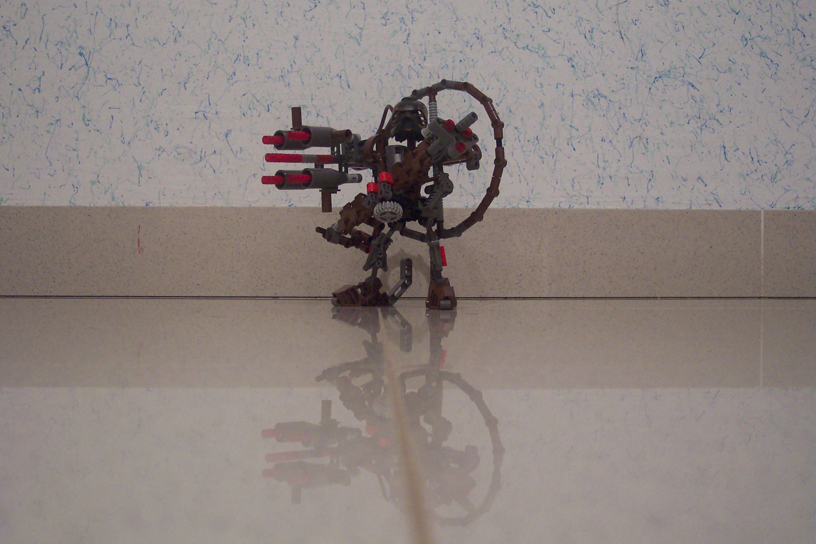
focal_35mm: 38
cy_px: 272
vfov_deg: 35.1
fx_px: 861
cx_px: 408
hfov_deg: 50.7
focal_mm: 8
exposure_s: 1/8
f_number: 2.8
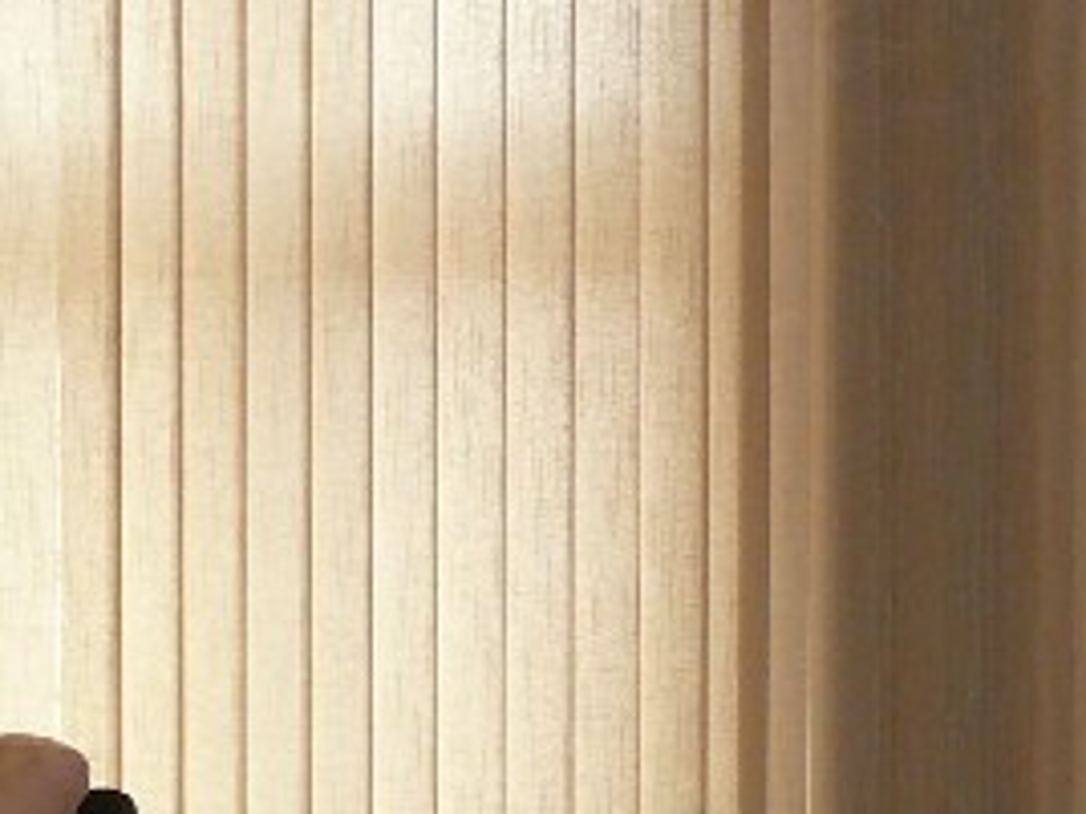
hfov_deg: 12.6
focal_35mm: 157
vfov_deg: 9.3
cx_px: 677
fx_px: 4926
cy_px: 952
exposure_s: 1/125
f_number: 3.2
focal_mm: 7.4
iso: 200
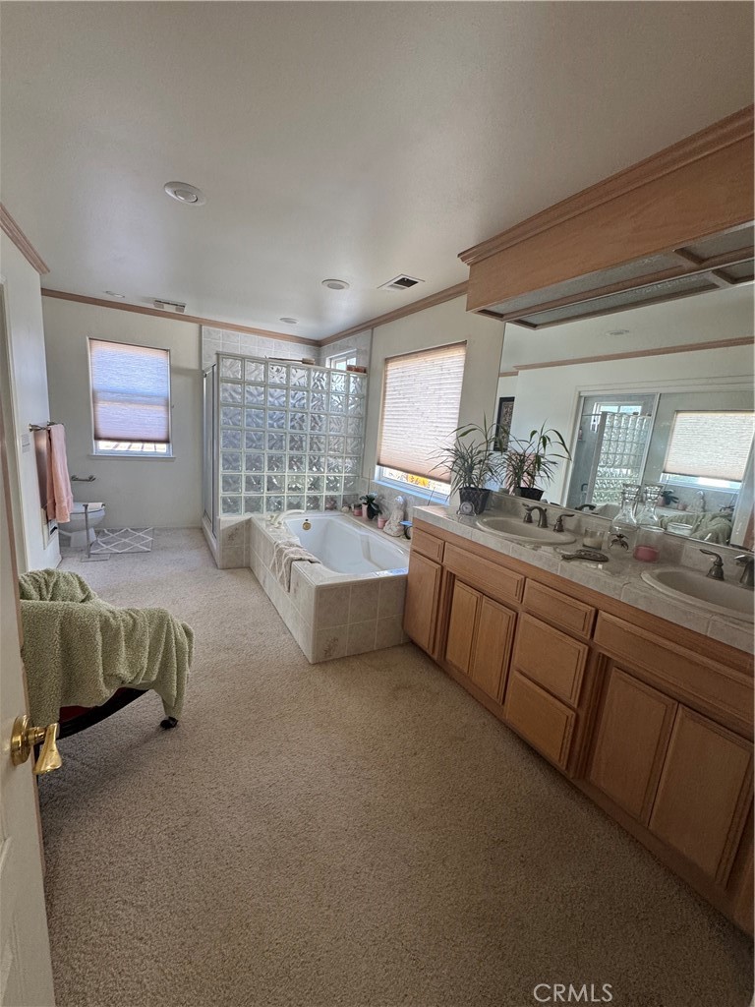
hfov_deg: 85.7
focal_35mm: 14
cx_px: 378
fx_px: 407
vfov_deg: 102.1
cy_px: 504
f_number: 2.2
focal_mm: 2.22
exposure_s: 1/99
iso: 200
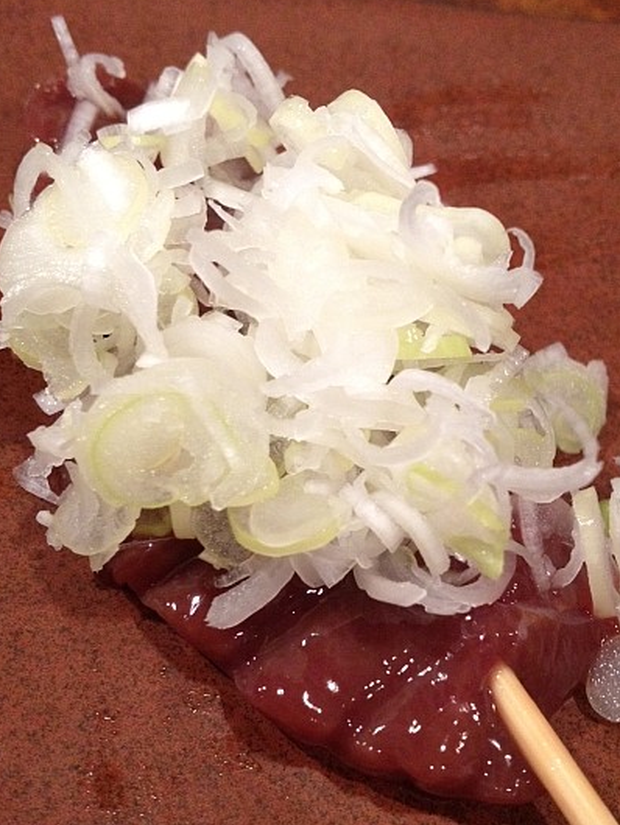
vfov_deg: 42.9
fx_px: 1050
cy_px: 449
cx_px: 368
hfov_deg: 32.8
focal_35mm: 44
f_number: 2.4
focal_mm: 4.28
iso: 320
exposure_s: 1/20
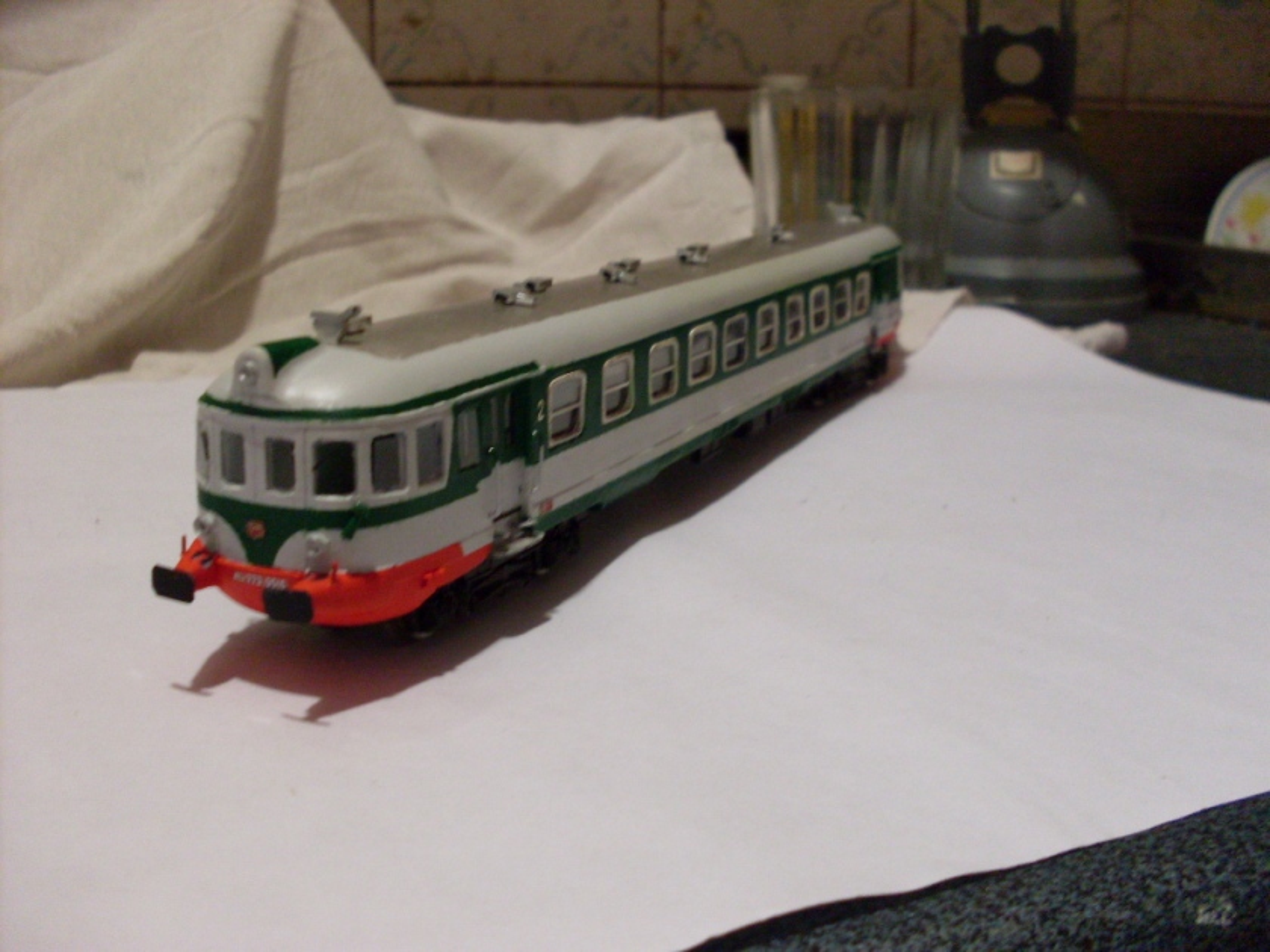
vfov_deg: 37.7
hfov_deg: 49.0
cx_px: 635
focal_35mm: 38
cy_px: 476
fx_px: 1394
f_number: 2.8
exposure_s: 1/15
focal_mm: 6.3
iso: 200
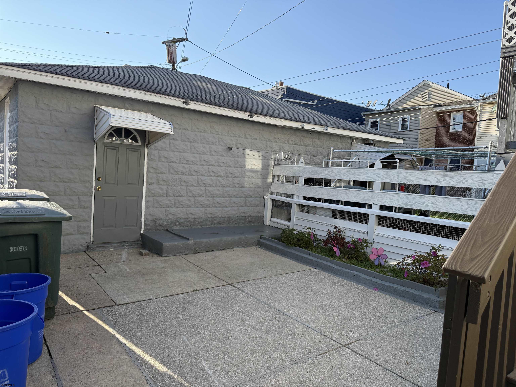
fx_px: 358
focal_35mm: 24
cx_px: 258
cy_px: 194
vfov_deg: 56.8
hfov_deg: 71.6
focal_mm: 6.76
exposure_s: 1/2703
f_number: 1.78
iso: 100
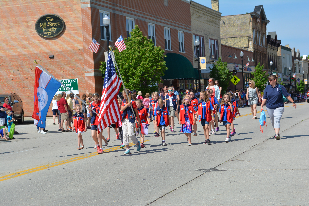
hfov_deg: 26.0
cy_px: 103
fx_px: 669
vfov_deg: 17.5
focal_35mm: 78
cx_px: 154
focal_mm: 52
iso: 110
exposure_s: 1/250
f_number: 8
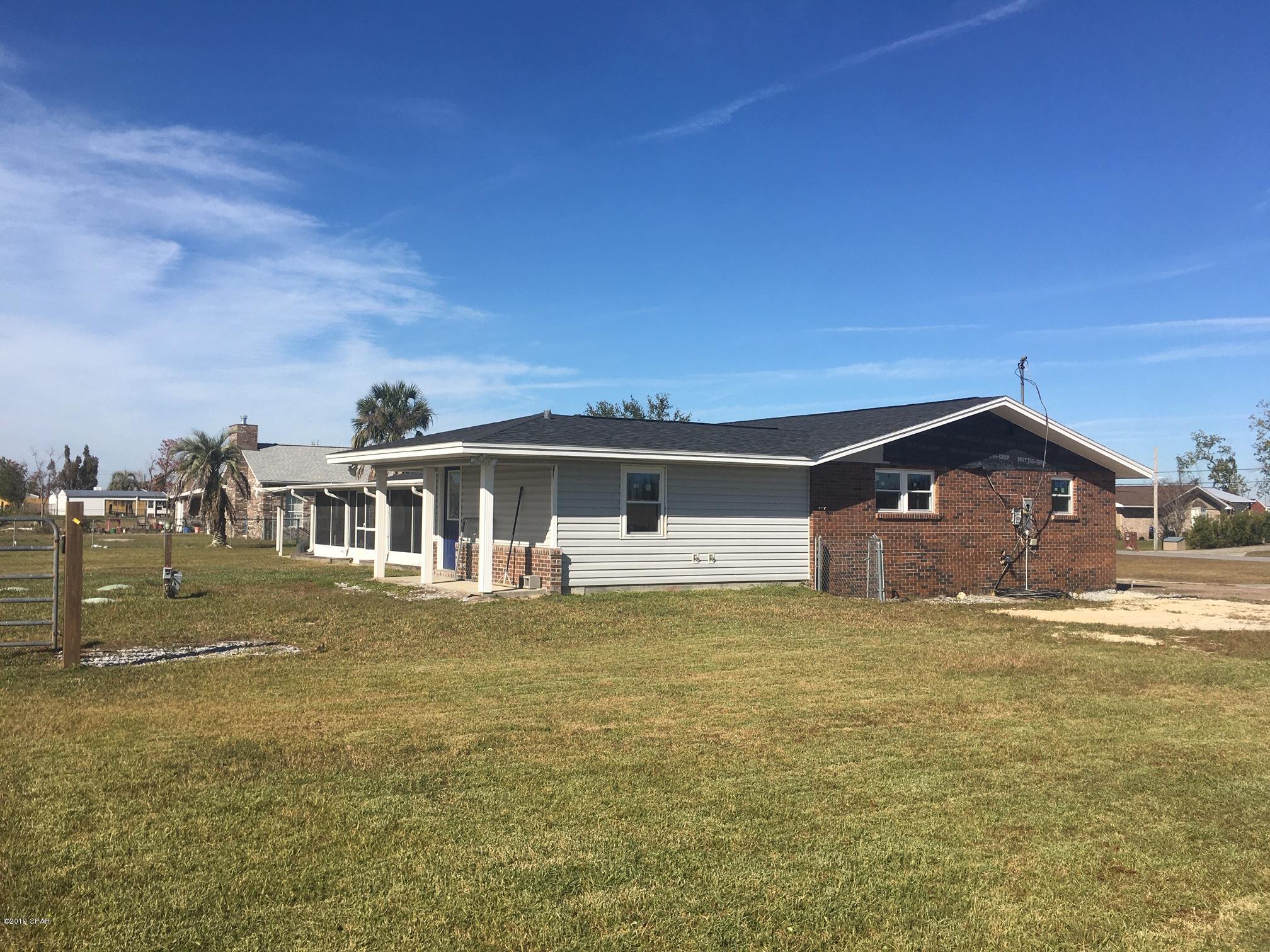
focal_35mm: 29
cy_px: 476
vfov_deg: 48.2
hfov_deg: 61.7
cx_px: 635
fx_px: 1064
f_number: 2.2
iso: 25
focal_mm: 4.15
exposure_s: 1/2262
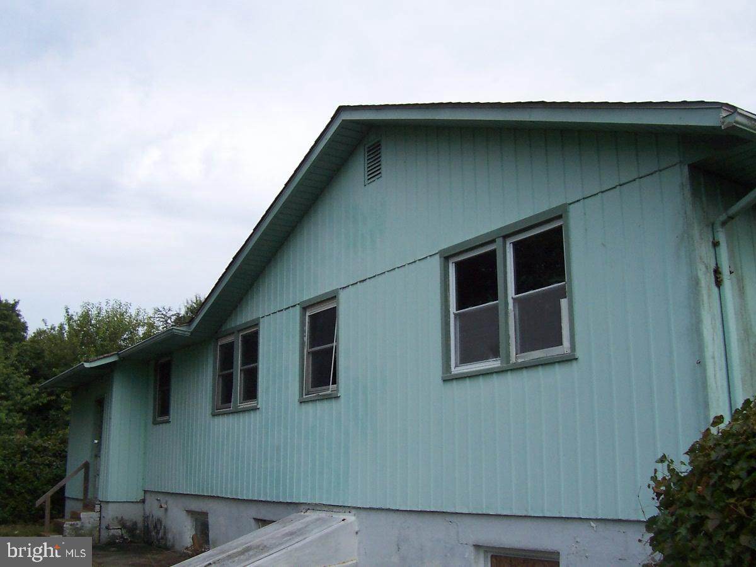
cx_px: 378
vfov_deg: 38.7
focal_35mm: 37
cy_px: 284
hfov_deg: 50.1
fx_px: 808
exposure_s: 1/60
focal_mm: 5.6
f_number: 2.8
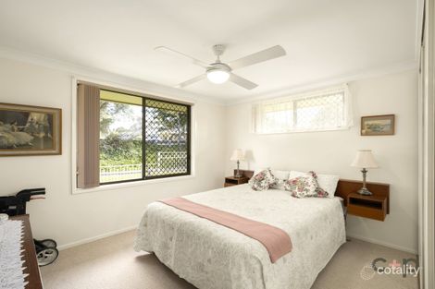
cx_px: 218
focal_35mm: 14
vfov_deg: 81.2
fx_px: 169
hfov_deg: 104.3
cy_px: 144
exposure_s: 1/2
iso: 320
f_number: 11
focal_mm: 14
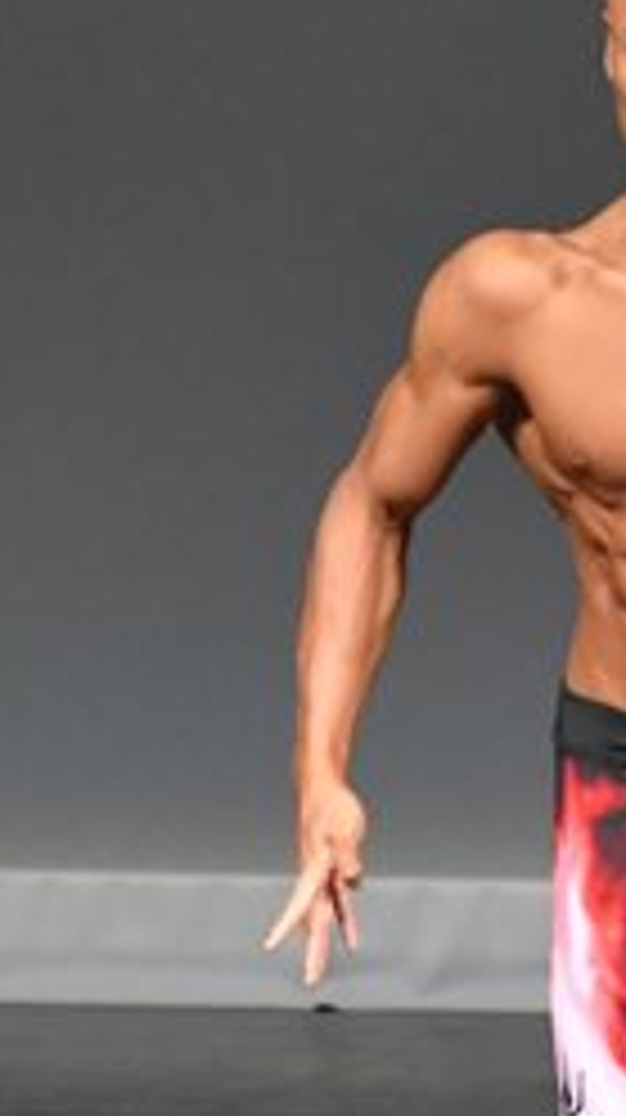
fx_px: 36337
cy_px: 788
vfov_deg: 1.8
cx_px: 1056
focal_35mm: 1228
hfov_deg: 1.0
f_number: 5.6
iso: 5000
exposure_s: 1/400
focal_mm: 250
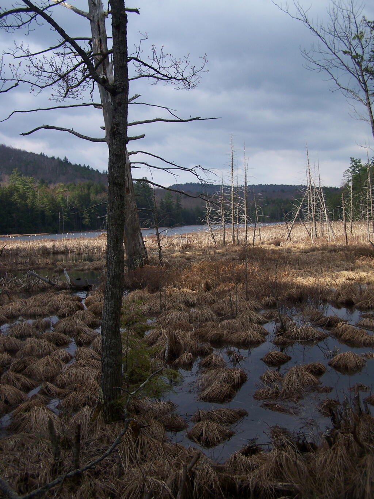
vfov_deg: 46.8
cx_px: 187
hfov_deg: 36.0
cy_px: 250
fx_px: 576
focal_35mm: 40
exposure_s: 1/640
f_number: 2.8
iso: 80
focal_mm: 6.7
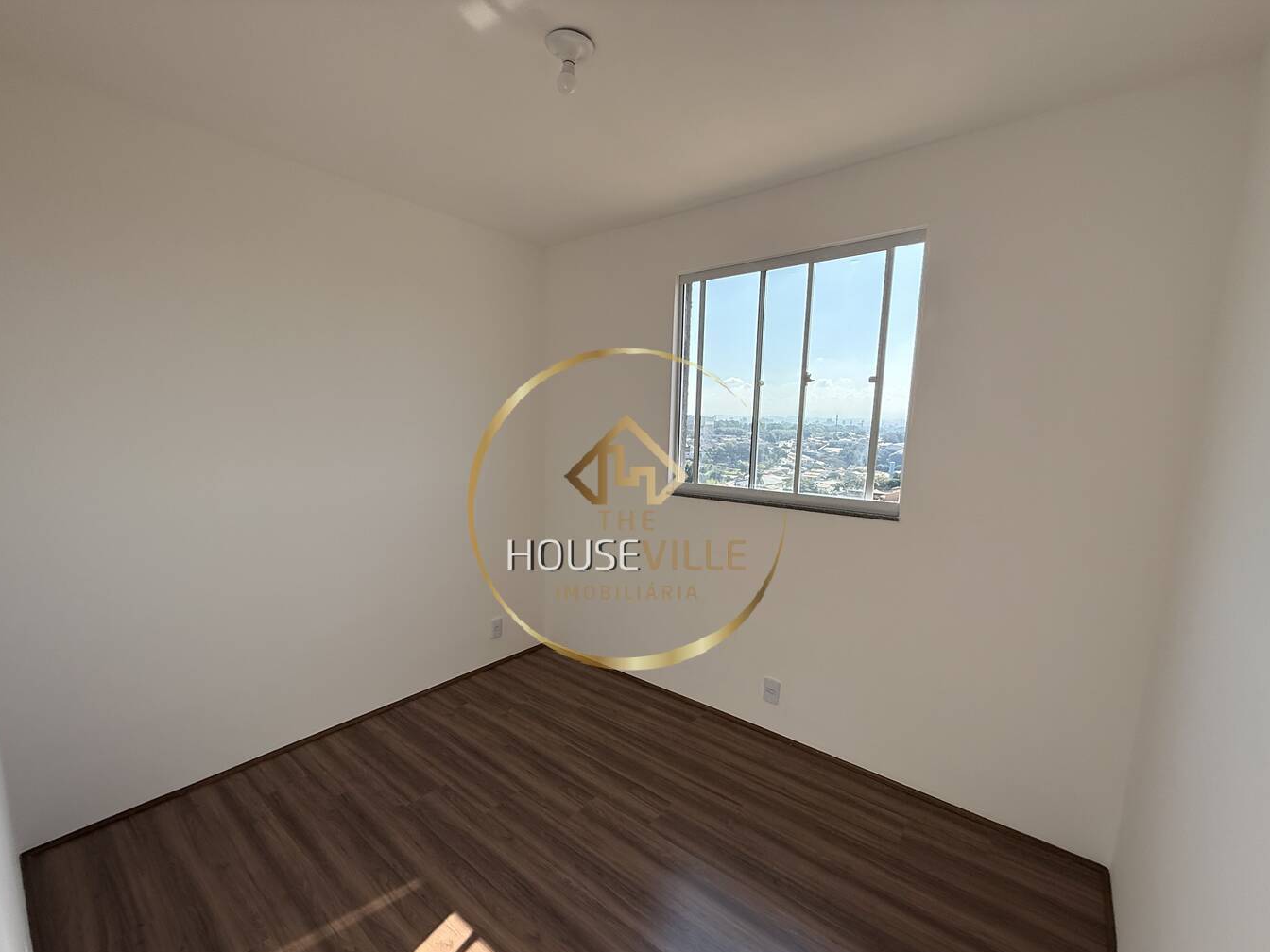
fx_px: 550
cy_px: 509
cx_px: 628
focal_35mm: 15
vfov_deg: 81.6
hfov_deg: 98.2
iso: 64
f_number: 2.2
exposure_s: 1/1017
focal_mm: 2.22
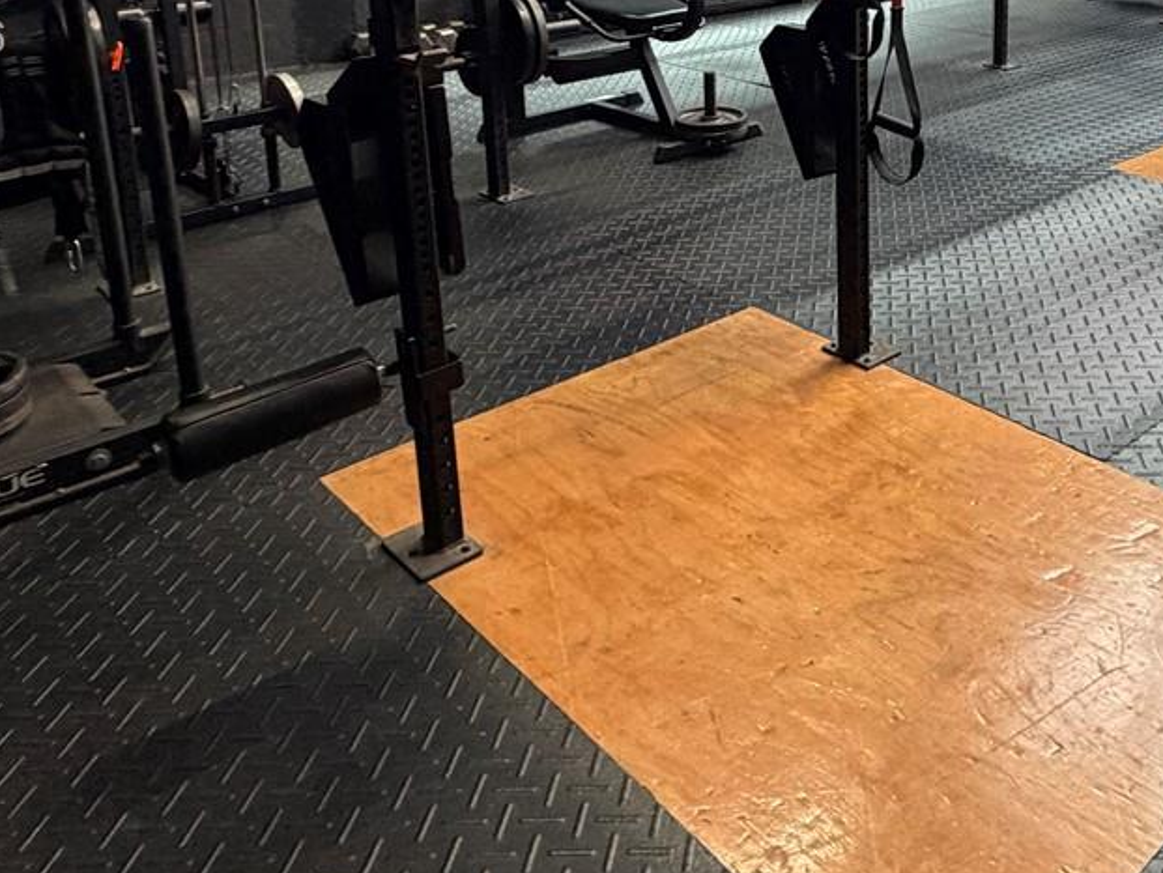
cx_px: 920
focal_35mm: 36
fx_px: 1210
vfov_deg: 36.5
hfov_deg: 48.6
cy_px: 41
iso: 320
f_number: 2.2
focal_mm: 2.22
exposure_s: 1/60
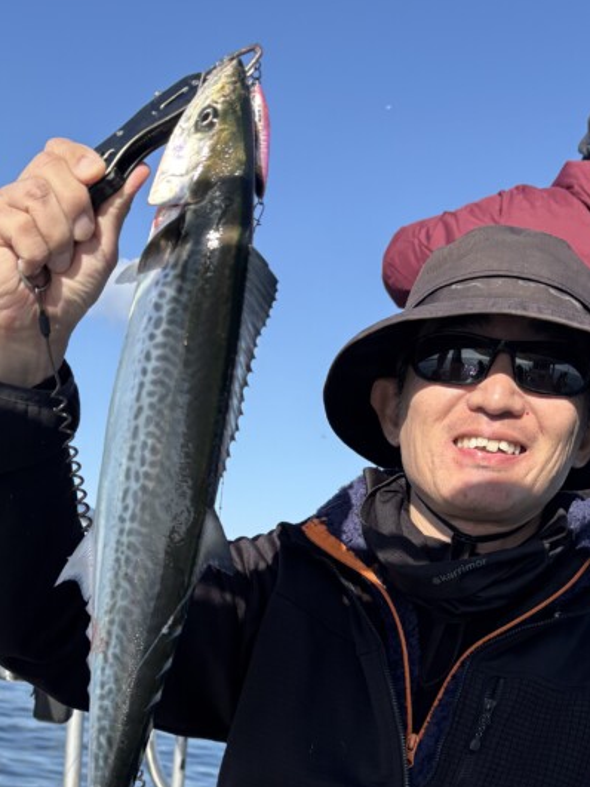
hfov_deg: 29.7
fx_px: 1114
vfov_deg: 37.7
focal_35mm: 49
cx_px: 317
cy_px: 612
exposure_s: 1/2208
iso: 50
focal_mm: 5.96
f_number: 1.6
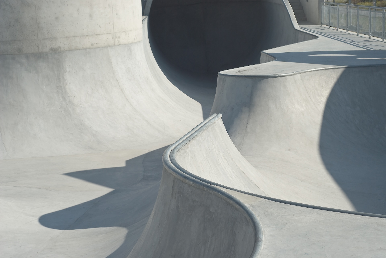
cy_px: 129
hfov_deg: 27.0
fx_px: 805
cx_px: 193
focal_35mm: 75
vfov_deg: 18.2
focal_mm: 50
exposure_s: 1/400
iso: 100
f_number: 10
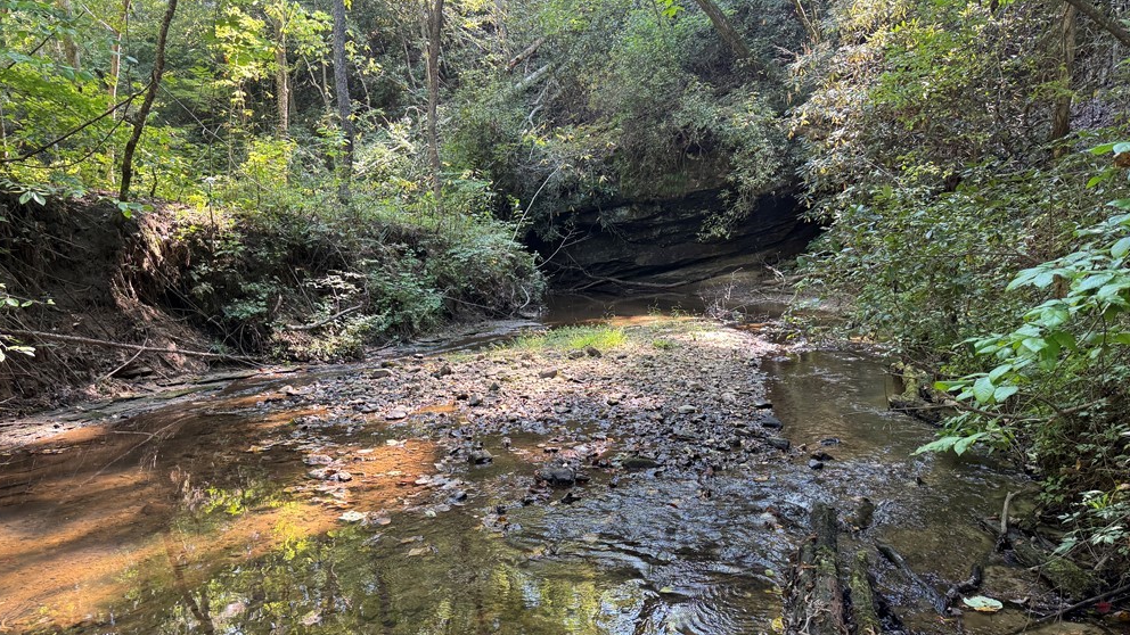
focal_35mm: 27
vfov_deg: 42.4
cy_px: 417
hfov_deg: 69.8
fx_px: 809
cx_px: 548
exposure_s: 1/120
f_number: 1.78
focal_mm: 6.76
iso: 200
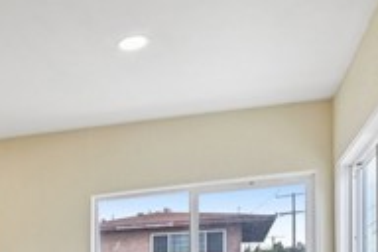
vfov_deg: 29.4
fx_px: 420
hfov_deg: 34.6
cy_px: 292
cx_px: -110
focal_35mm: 40
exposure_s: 1/13
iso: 250
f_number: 8
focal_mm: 12
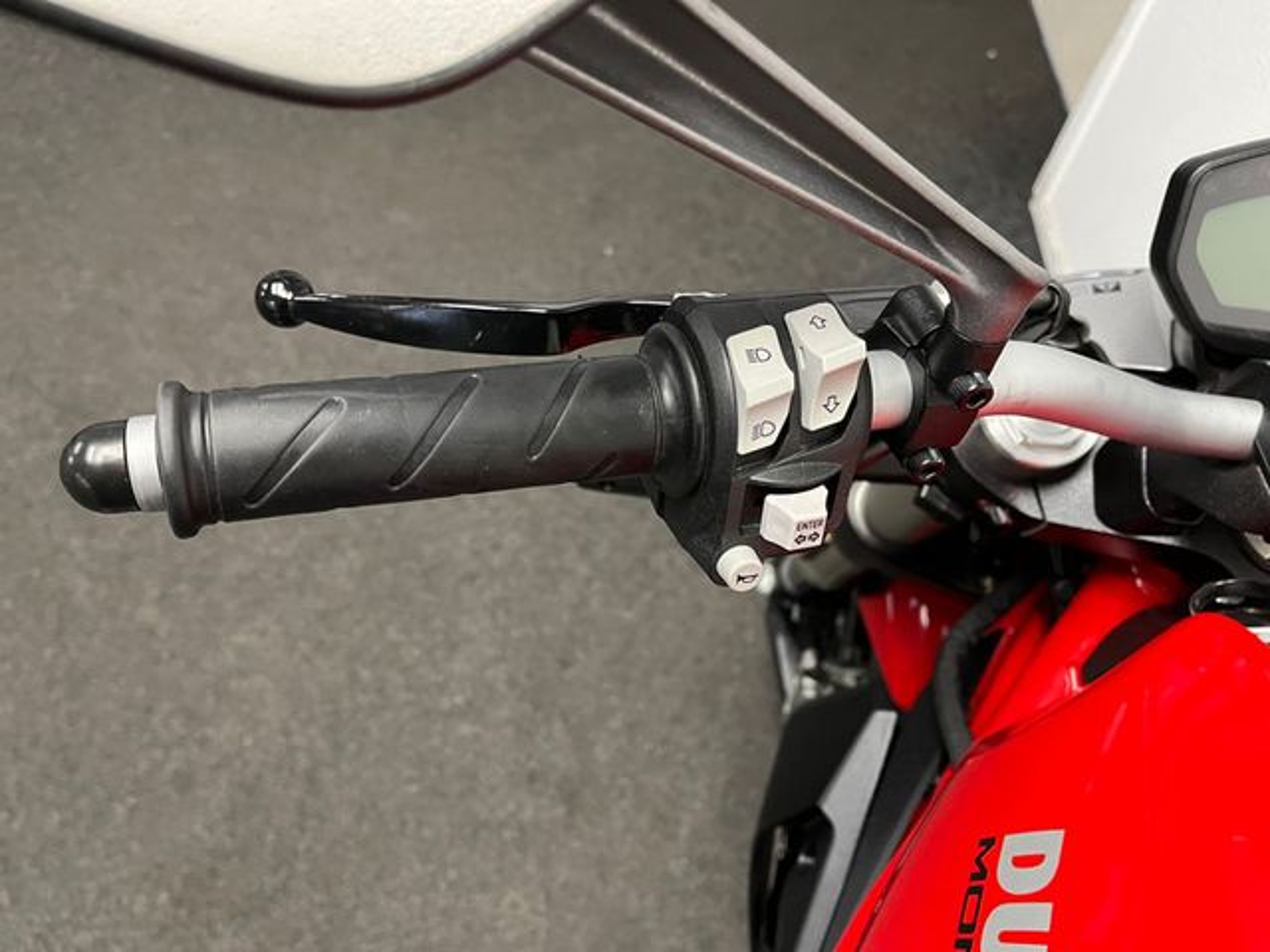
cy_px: 476
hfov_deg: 67.3
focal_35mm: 26
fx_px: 954
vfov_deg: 53.1
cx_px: 635
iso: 400
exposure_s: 1/50
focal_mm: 5.1
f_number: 1.6
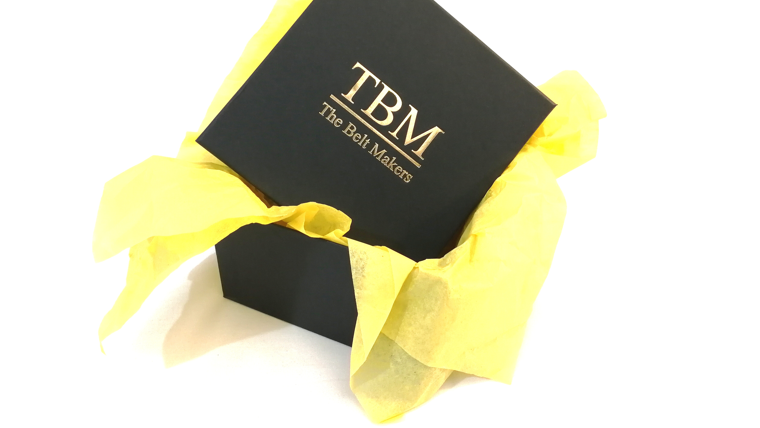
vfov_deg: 38.7
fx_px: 605
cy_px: 164
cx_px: 379
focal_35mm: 30
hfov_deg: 64.3
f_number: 2.2
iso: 200
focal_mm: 3.95
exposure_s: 1/33.3
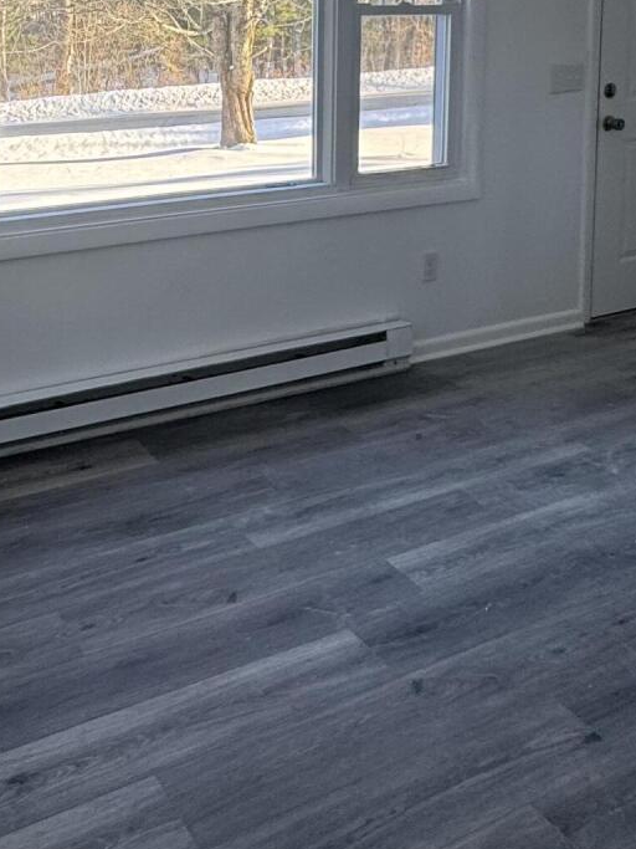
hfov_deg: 34.6
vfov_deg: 42.4
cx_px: 185
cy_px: 101
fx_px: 1005
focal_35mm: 41
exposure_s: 1/108
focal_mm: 2.22
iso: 40
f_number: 2.2
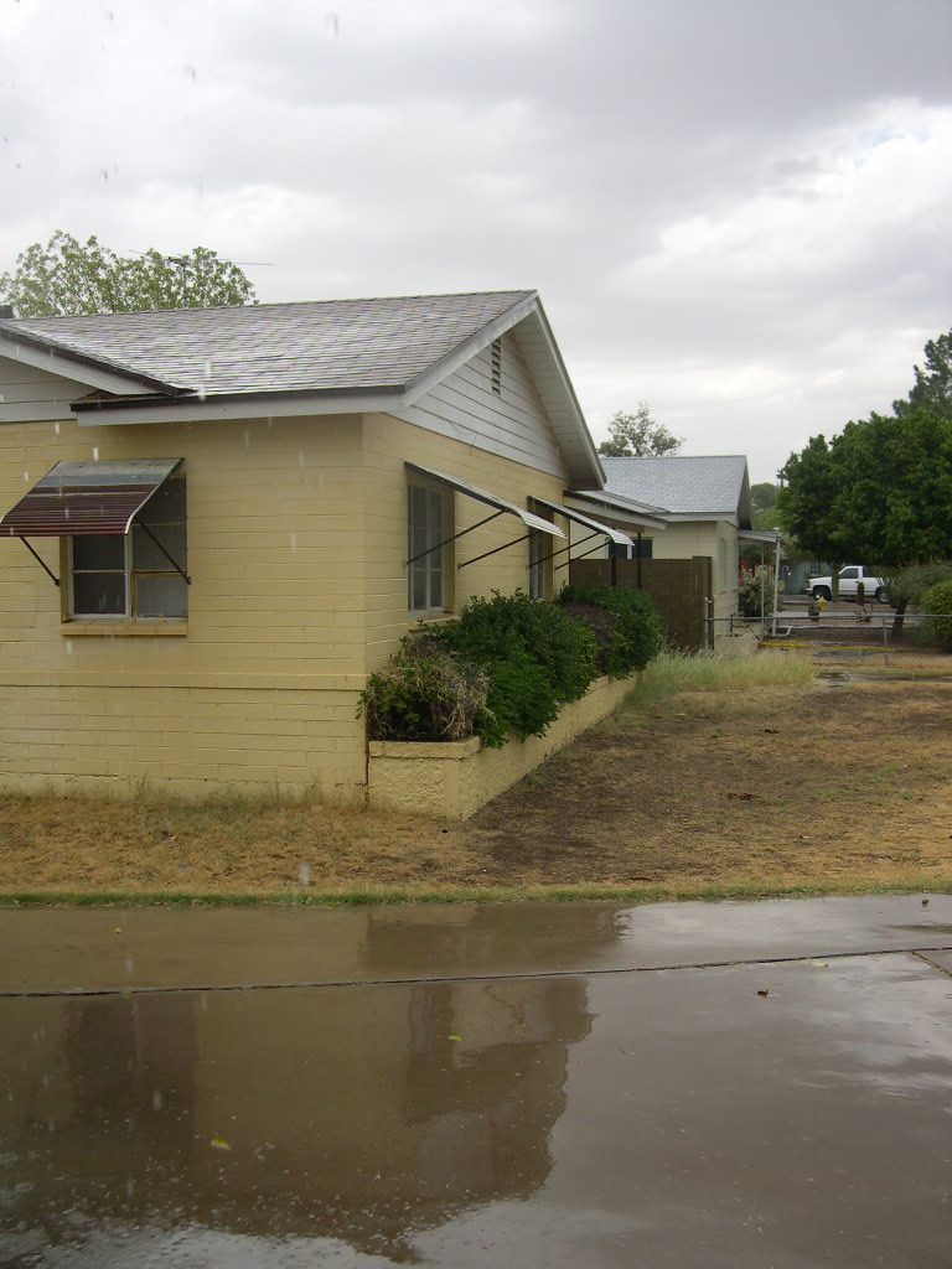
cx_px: 476
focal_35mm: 38
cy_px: 634
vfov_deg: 49.0
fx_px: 1393
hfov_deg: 37.7
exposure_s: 1/417
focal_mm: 8
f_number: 2.8
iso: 100
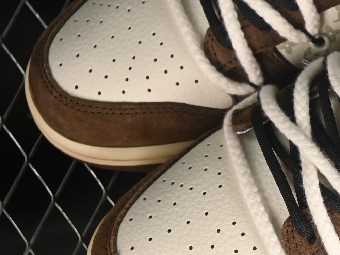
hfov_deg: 9.7
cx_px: 399
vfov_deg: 7.4
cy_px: 79
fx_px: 1974
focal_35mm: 201
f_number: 7.1
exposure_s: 1/60
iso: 160
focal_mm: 50
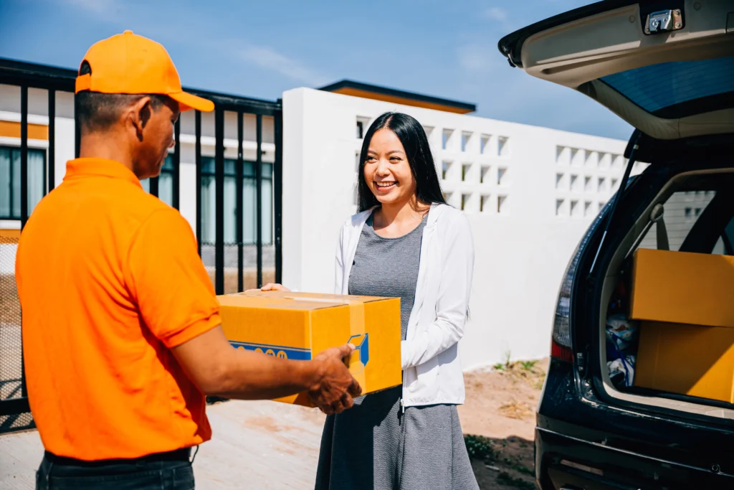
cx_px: 367
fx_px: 877
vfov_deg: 31.2
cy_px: 245
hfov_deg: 45.4
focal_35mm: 43
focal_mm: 43
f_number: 2.8
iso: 100
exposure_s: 1/3200
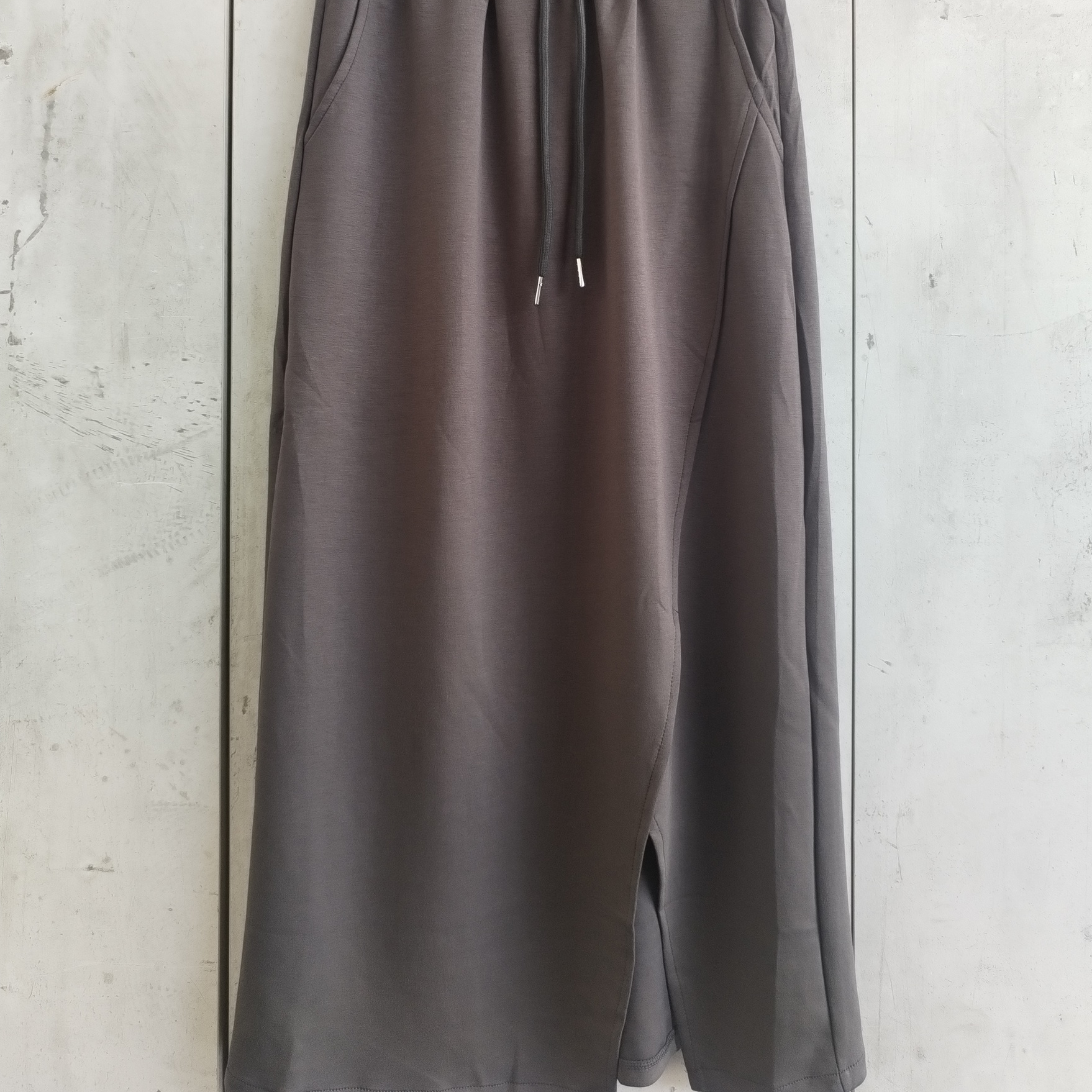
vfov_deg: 46.7
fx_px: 1249
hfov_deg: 47.2
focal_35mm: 35
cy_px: 394
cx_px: 554
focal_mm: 4.75
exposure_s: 1/60
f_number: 1.8
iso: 218
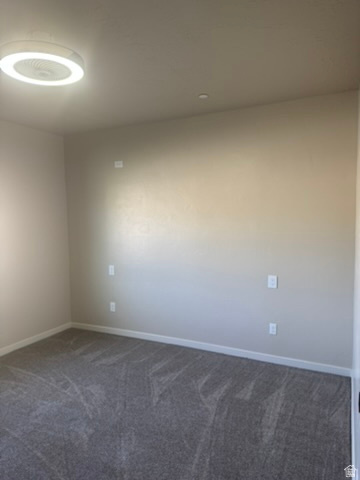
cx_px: 180
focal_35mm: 24
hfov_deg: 56.8
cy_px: 240
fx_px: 333
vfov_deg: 71.6
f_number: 1.78
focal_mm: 6.76
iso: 125
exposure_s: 1/121
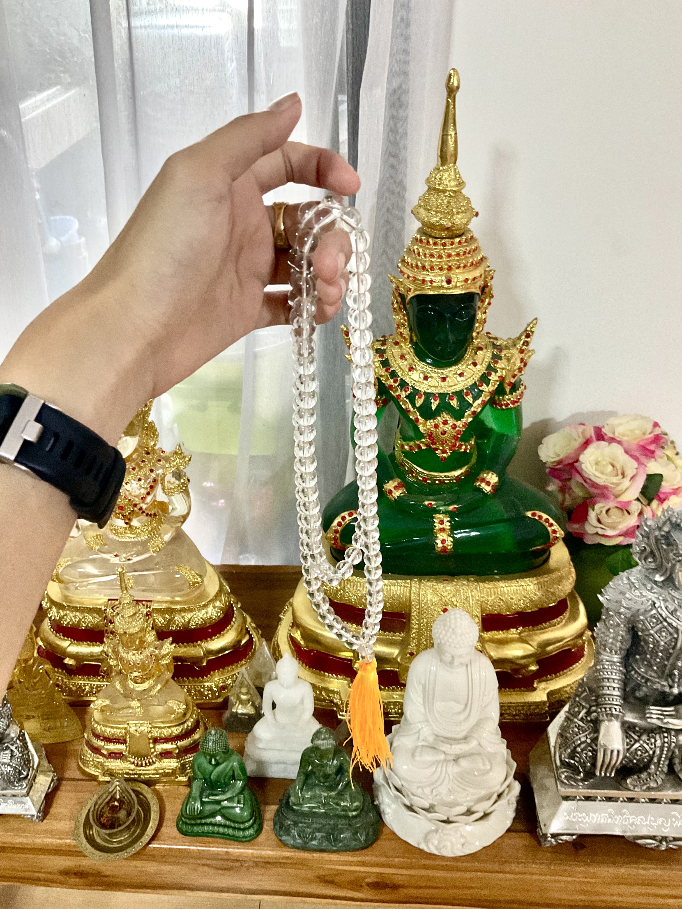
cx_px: 341
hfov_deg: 48.2
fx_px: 762
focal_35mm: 29
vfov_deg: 61.7
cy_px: 454
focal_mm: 3
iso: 200
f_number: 1.8
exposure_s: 1/50
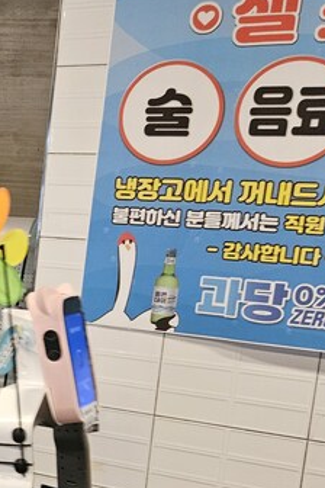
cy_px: 378
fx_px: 867
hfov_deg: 18.8
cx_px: -161
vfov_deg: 30.8
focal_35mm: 64
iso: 500
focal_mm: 5.4
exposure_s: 1/120
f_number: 1.8
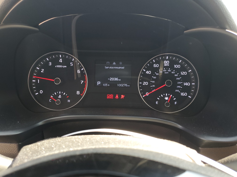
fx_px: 178
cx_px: 118
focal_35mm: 26
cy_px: 88
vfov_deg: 53.1
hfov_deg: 67.3
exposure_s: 1/120
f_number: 1.5
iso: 78
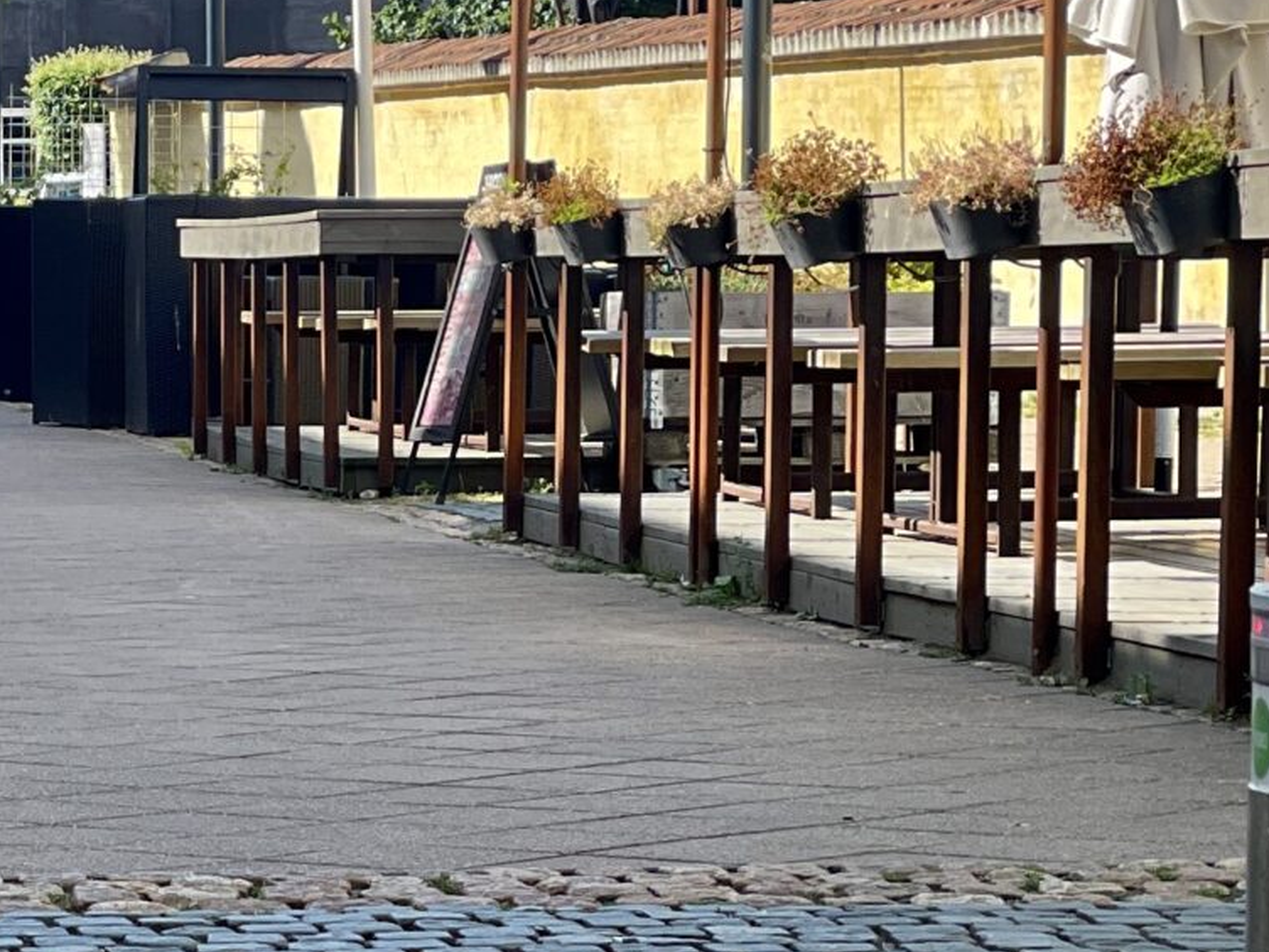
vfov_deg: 8.3
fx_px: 6489
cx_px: -98
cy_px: 1111
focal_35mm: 177
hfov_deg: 11.0
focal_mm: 6
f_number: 2
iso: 32
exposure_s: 1/484
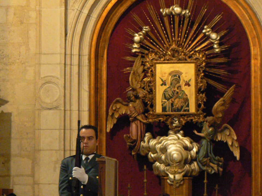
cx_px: 131
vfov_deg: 7.8
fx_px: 1446
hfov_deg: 10.4
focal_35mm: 191
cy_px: 98
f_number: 3.6
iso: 400
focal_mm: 26.2
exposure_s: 1/13
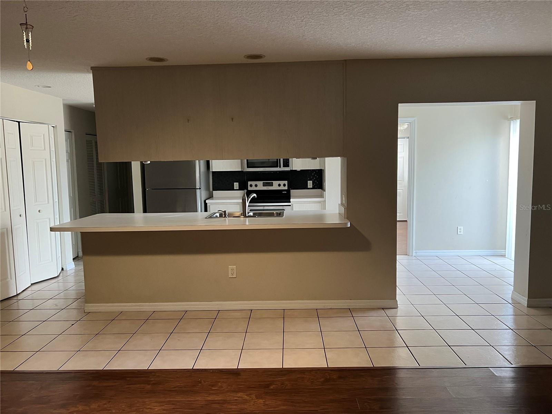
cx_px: 276
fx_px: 415
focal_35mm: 26
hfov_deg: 67.3
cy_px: 207
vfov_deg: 53.1
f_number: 1.5
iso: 320
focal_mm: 5.7
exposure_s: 1/60
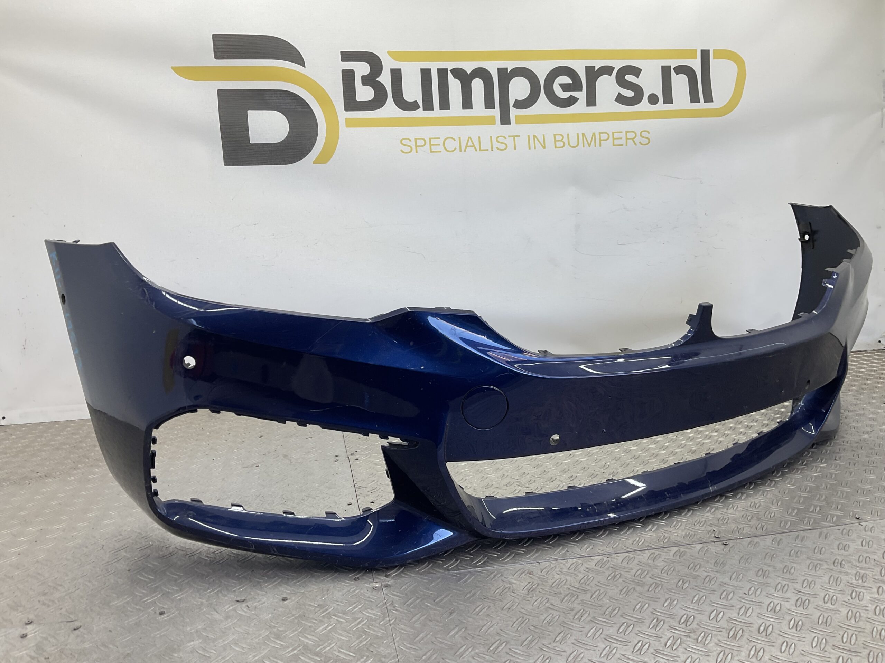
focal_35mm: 29
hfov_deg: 61.7
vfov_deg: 48.2
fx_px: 741
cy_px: 332
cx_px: 442
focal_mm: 3
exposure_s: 1/120
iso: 20
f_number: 1.8
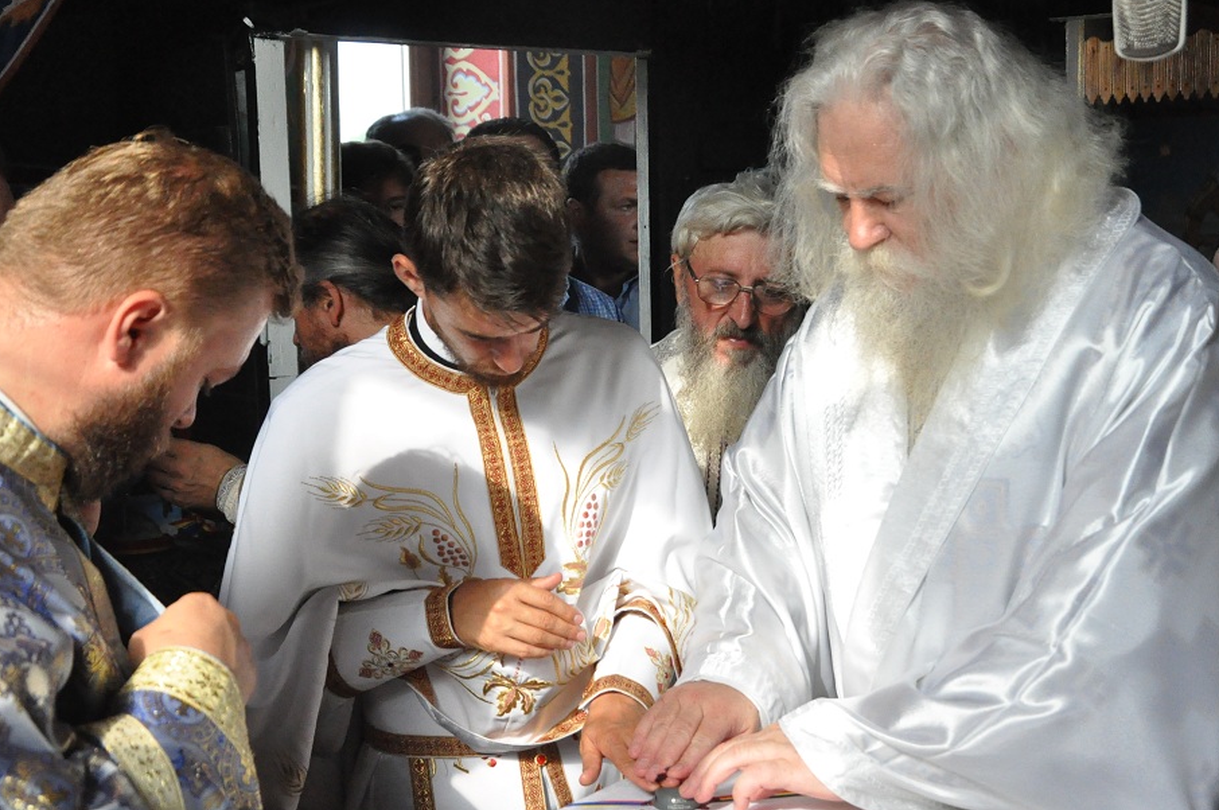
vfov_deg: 27.1
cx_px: 709
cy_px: 434
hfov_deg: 39.8
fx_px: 1680
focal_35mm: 50
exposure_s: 1/1000
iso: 3200
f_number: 5
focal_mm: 25
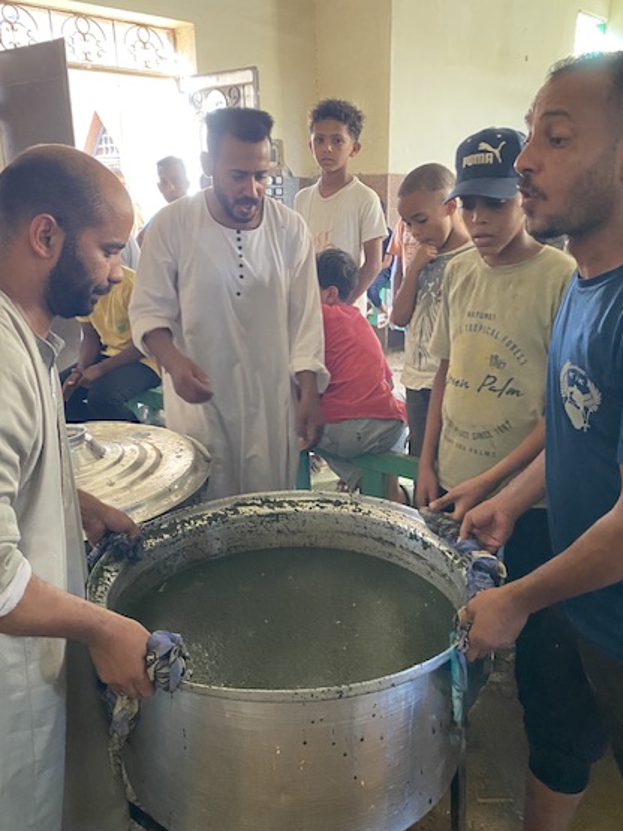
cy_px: 421
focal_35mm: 30
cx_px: 323
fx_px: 720
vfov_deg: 60.0
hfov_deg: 46.8
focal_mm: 4.25
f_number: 1.8
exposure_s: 1/55
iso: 500
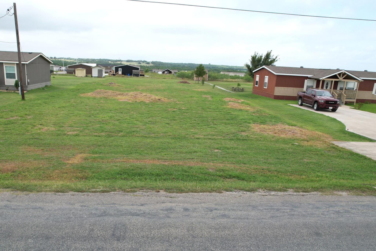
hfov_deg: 78.6
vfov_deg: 57.2
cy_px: 126
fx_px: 230
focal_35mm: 22
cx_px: 188
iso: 130
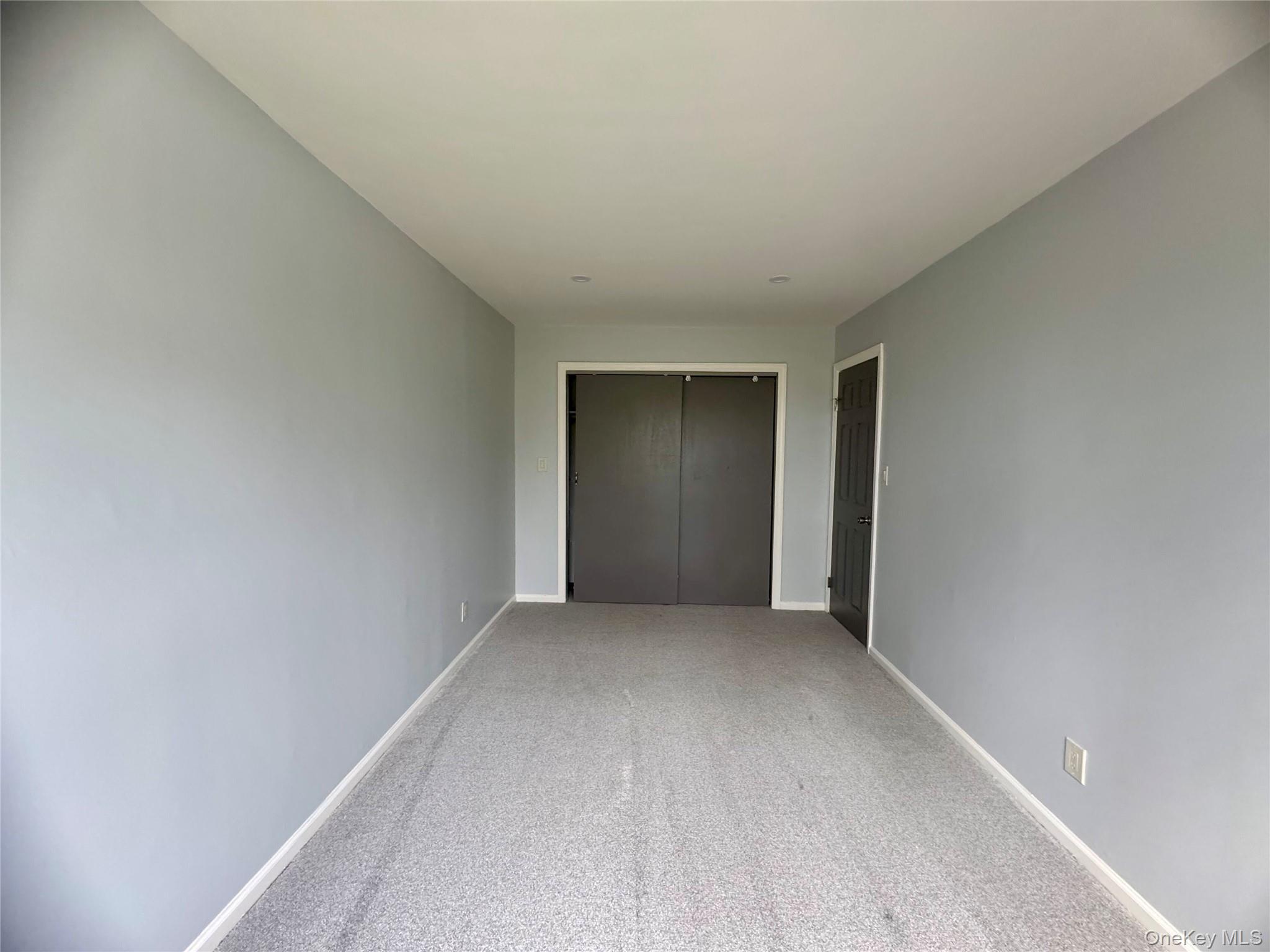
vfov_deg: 85.7
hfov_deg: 102.1
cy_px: 476
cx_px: 635
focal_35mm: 14
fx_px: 514
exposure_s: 1/93
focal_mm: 2.22
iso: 320
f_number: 2.2
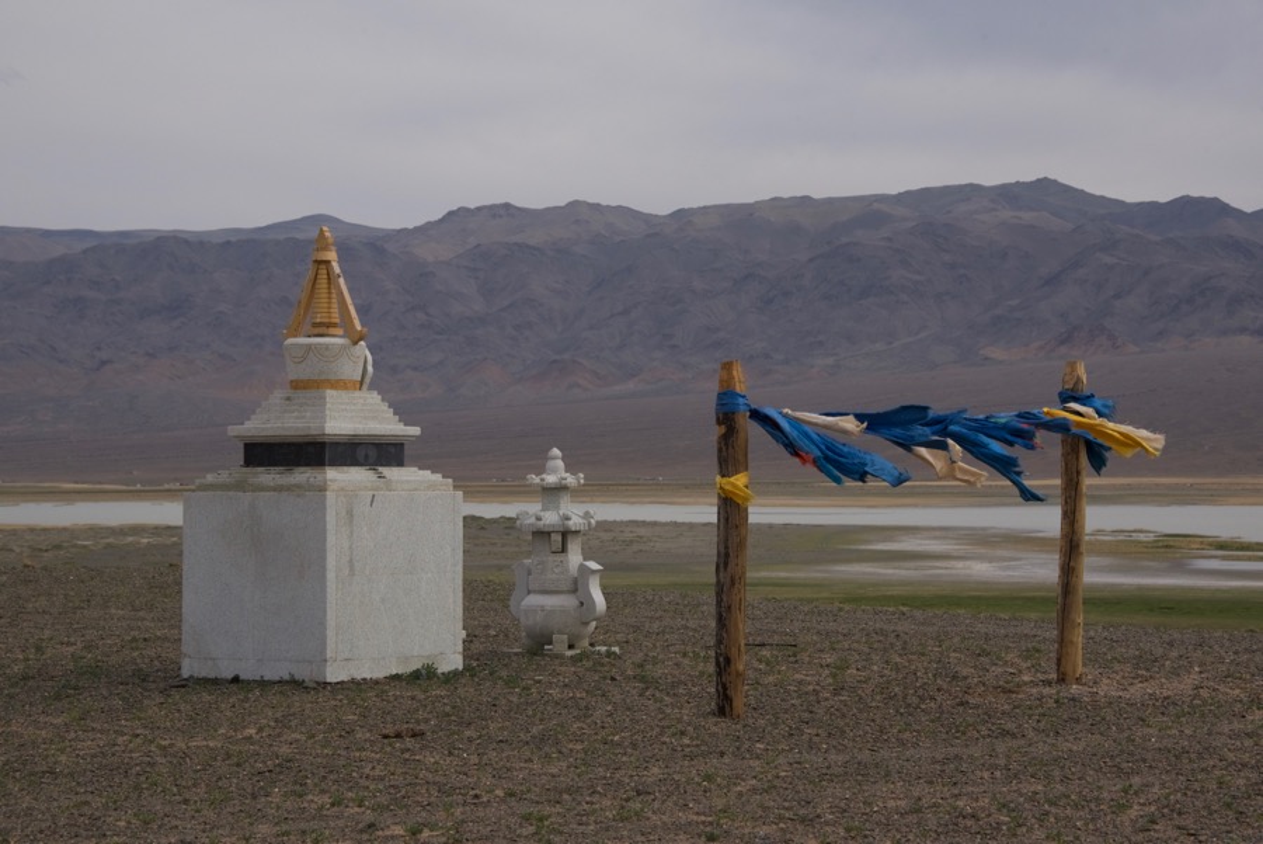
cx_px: 632
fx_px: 3510
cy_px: 422
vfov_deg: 13.7
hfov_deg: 20.4
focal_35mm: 100
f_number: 9
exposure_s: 1/1250
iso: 640
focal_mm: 100
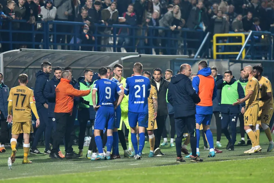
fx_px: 2284
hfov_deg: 6.9
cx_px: 137
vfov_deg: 4.6
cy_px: 92
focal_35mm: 300
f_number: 4
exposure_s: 1/1000
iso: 4000
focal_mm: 300
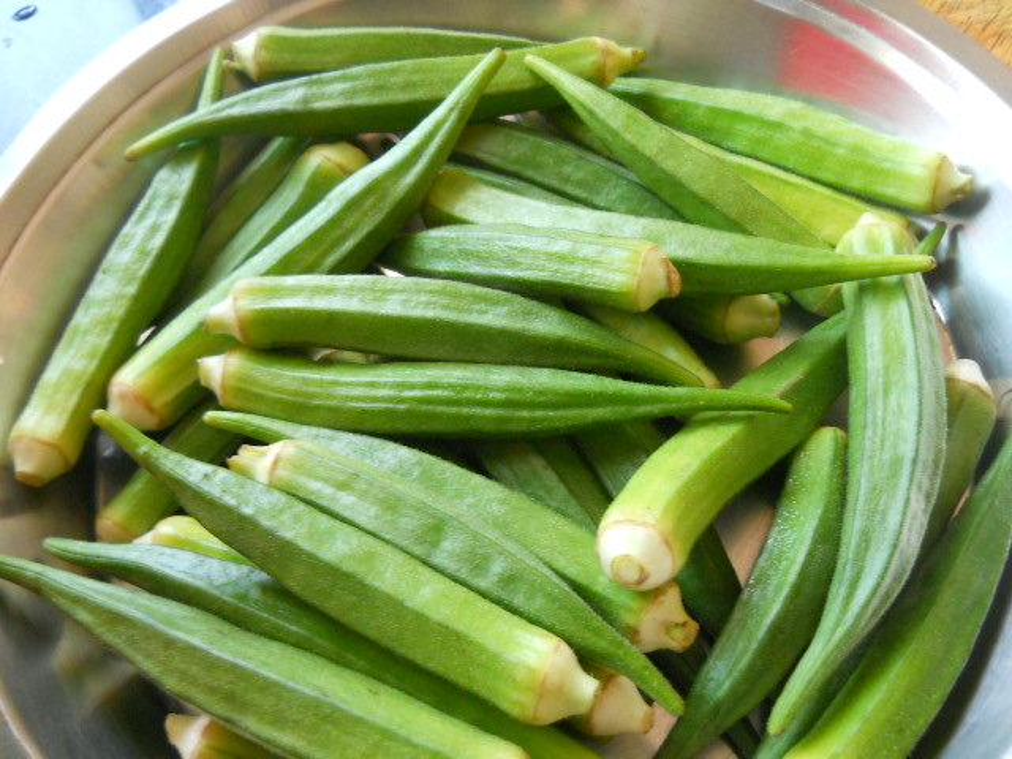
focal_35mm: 41
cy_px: 380
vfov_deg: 35.1
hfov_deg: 45.8
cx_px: 506
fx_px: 1199
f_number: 3.1
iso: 400
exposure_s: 1/10
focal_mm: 6.72
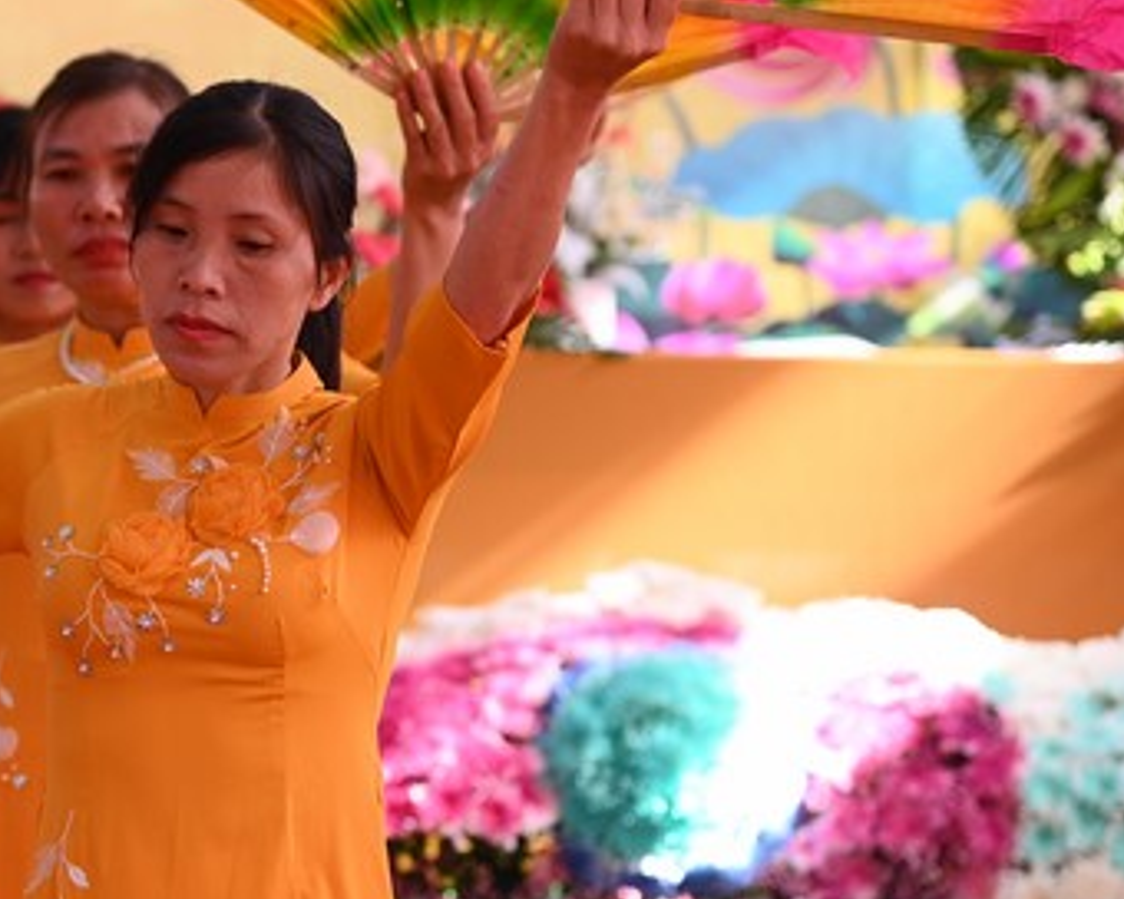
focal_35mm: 201
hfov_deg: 9.6
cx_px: 221
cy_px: 466
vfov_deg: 7.7
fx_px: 6686
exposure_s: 1/250
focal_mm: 112
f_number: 4.5
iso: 500
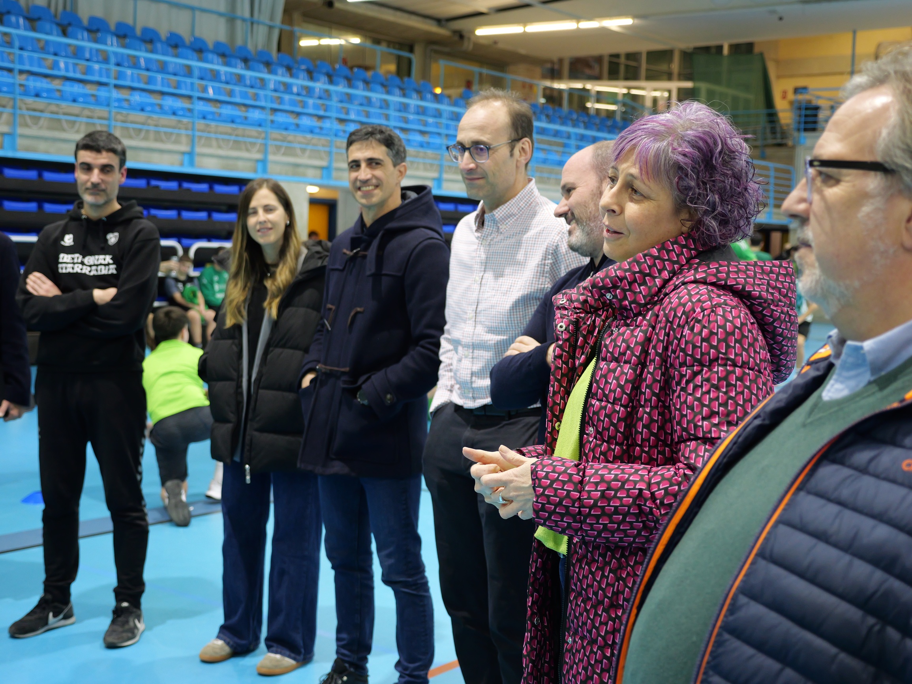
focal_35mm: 52
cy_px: 342
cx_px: 456
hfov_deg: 36.8
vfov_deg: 28.0
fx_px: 1370
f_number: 2.8
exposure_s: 1/125
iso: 1250
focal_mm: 26
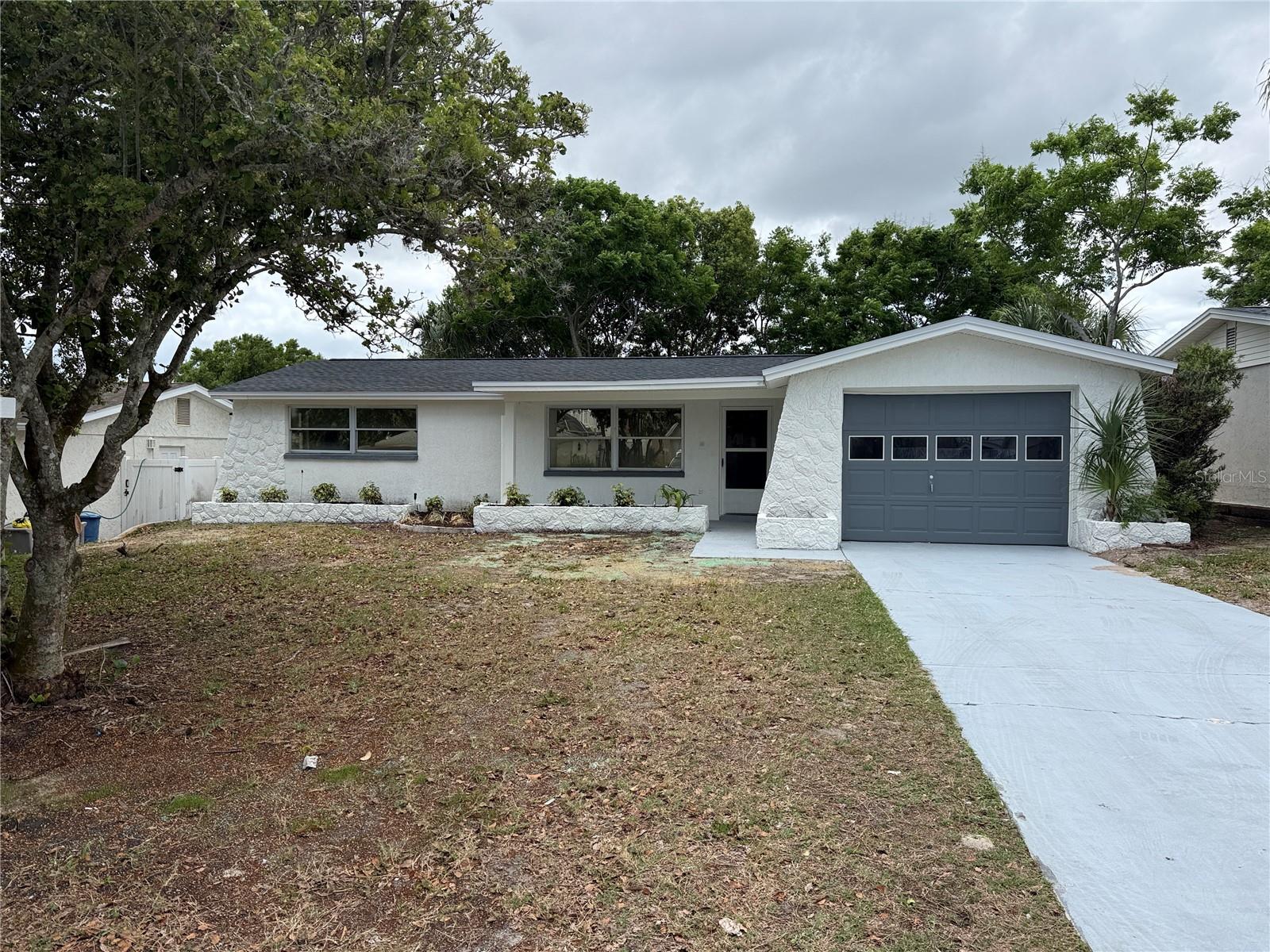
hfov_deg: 71.6
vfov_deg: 56.8
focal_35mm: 24
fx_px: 881
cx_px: 635
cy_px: 476
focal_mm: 6.76
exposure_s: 1/3279
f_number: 1.78
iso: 80
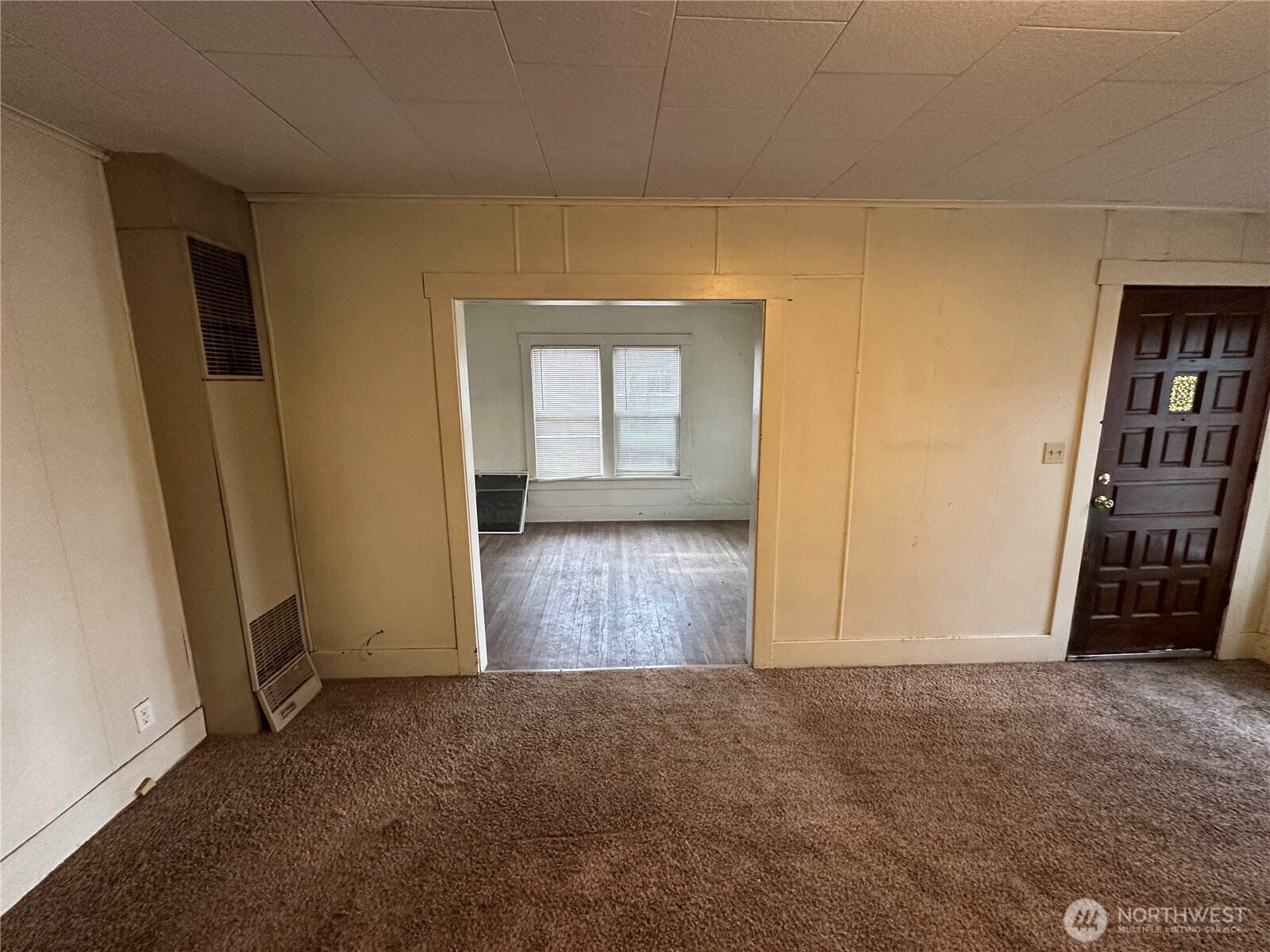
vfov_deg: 85.7
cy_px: 476
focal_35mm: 14
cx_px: 635
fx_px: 514
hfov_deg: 102.1
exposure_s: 1/60
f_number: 2.2
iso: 250
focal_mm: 2.22
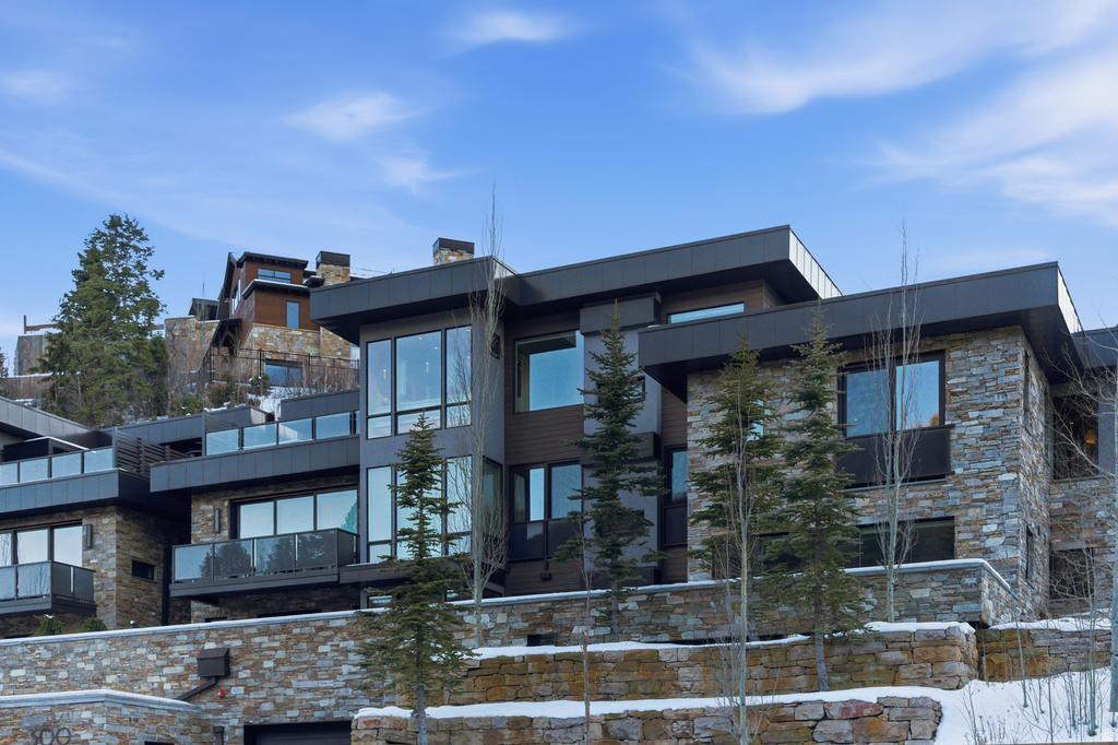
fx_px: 1428
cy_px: 372
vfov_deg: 29.2
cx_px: 559
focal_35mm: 46
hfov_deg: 42.8
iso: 500
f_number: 4
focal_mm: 46
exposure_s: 1/8000
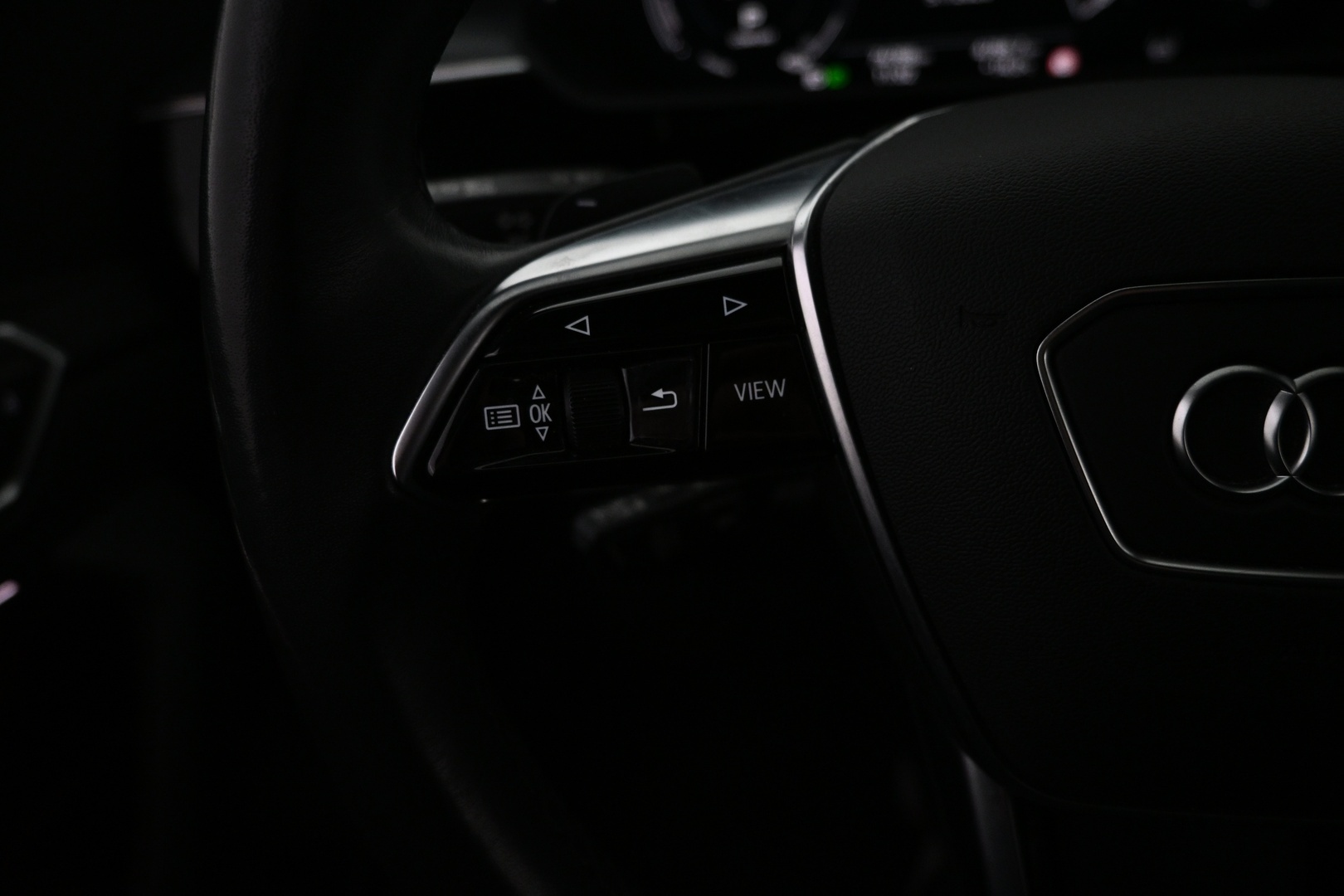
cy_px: 448
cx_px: 672
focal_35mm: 24
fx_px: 896
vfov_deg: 53.1
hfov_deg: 73.7
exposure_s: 1/125
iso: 1400
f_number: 3.5
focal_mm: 16
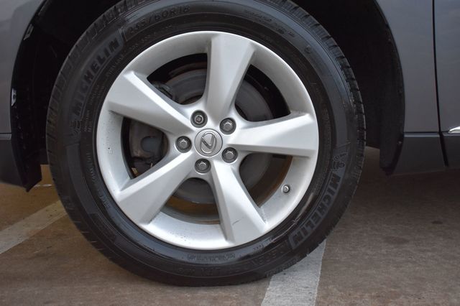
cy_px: 153
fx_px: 536
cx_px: 230
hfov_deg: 46.4
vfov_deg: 31.9
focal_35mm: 42
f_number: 4.2
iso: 1000
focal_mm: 28
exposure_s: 1/60
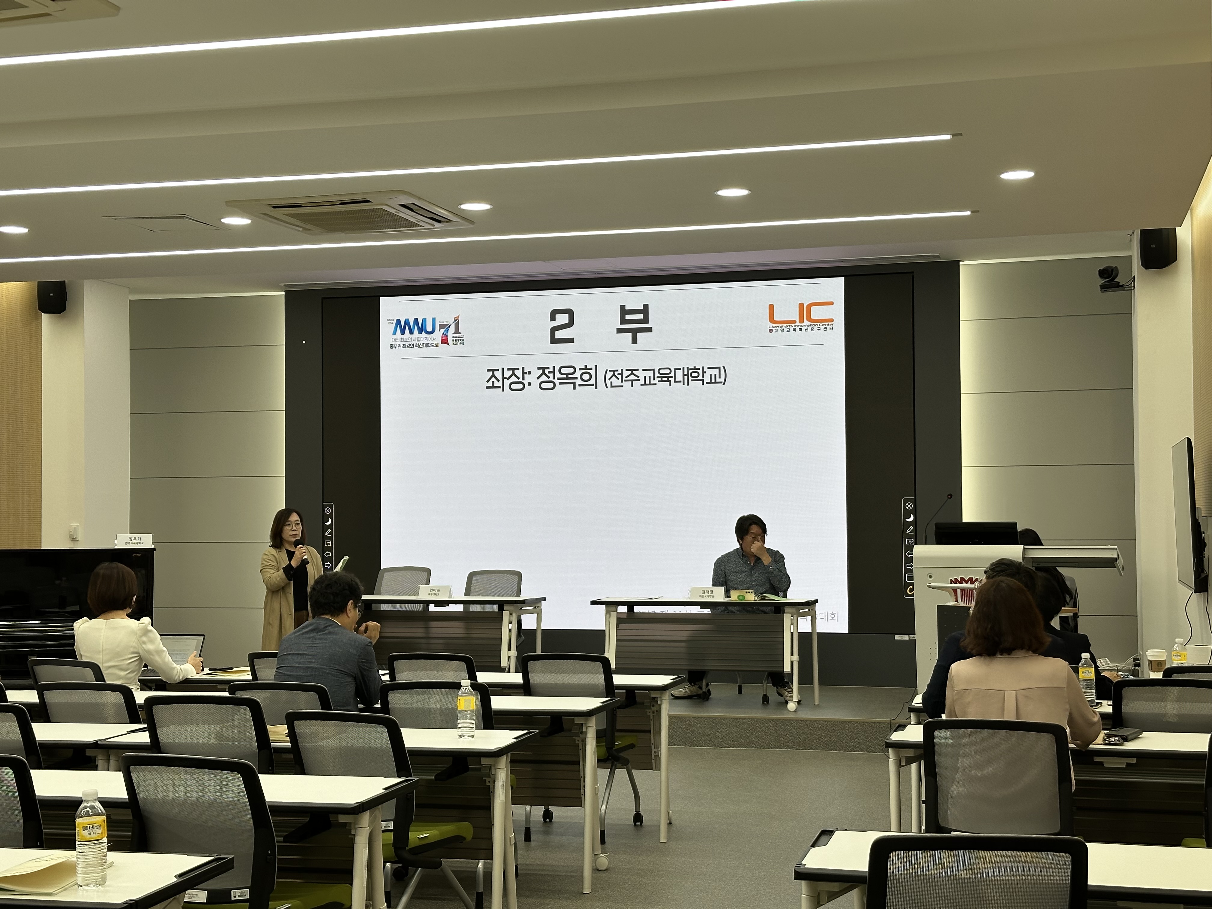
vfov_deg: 30.3
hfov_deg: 39.7
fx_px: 1681
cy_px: 454
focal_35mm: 48
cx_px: 606
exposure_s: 1/193
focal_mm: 6.86
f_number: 1.78
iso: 50
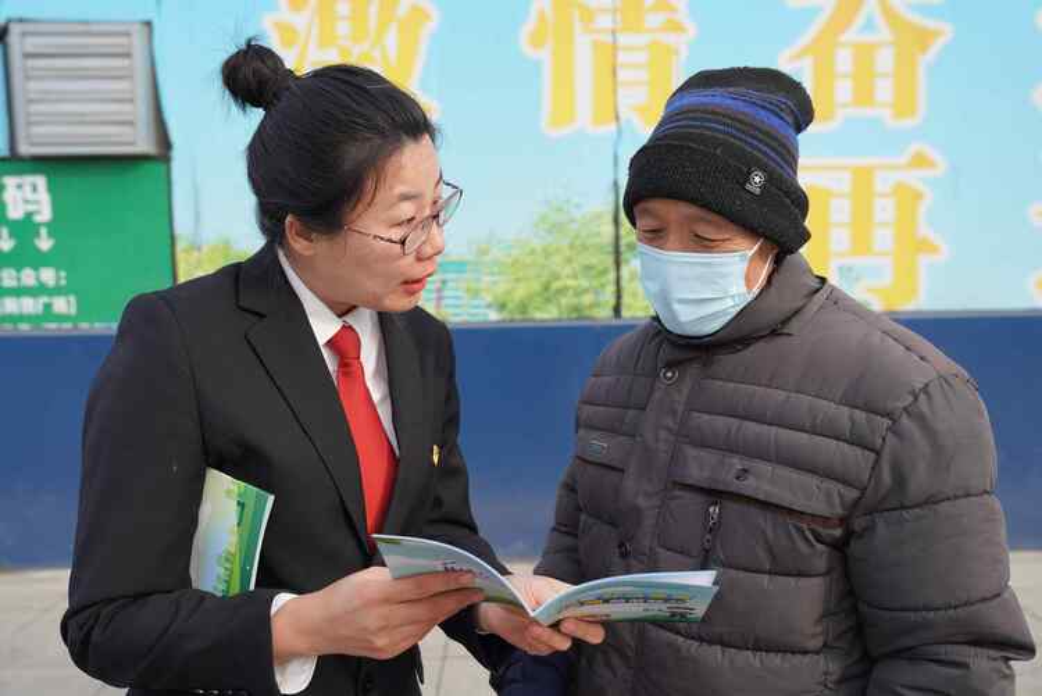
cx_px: 521
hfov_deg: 58.7
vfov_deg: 41.2
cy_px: 348
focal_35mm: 32
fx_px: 927
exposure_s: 1/320
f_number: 4.5
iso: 100
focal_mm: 32
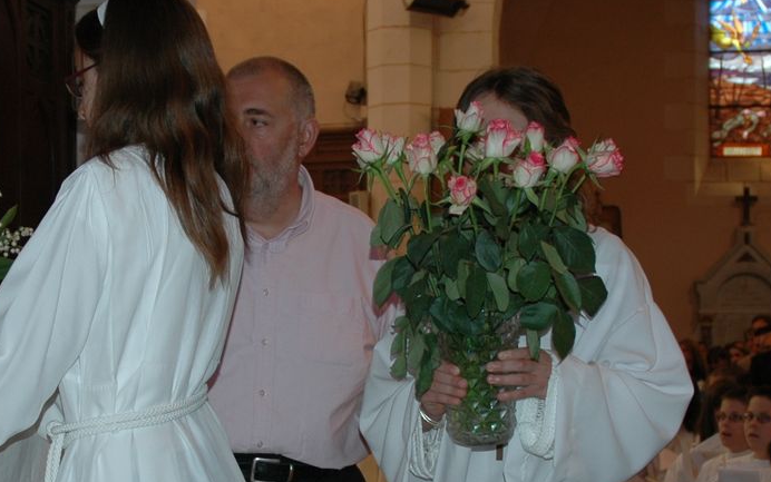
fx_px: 1534
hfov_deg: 28.1
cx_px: 271
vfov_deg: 17.7
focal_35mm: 73
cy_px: 409
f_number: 3.8
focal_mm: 22
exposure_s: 1/40
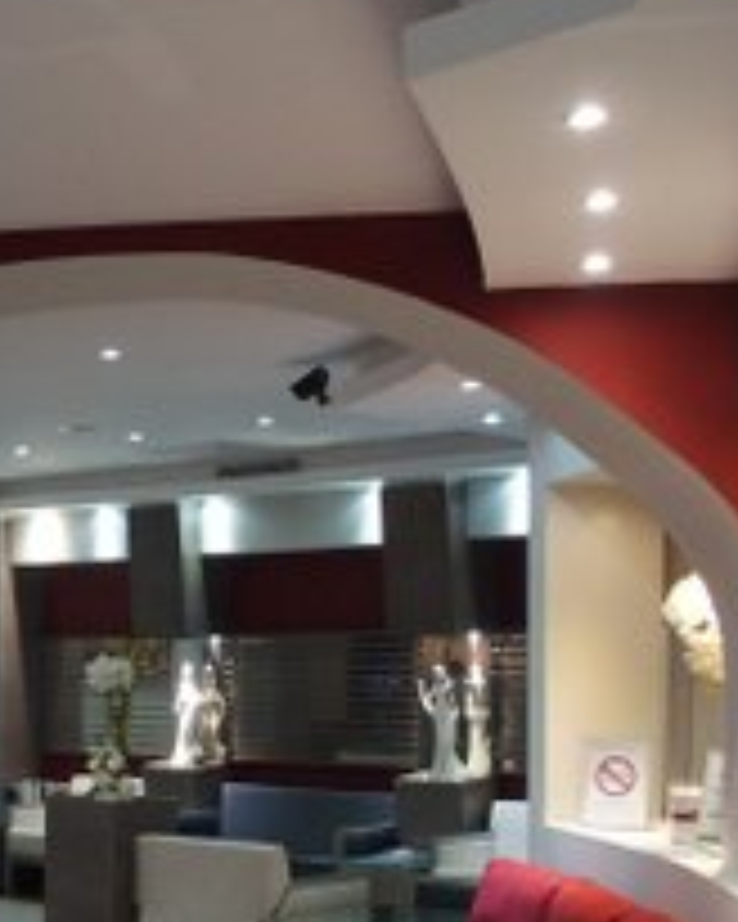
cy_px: 670
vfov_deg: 29.2
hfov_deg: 22.4
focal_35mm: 64
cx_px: -86
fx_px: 1747
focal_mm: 6
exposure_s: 1/30
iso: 500
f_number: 2.8
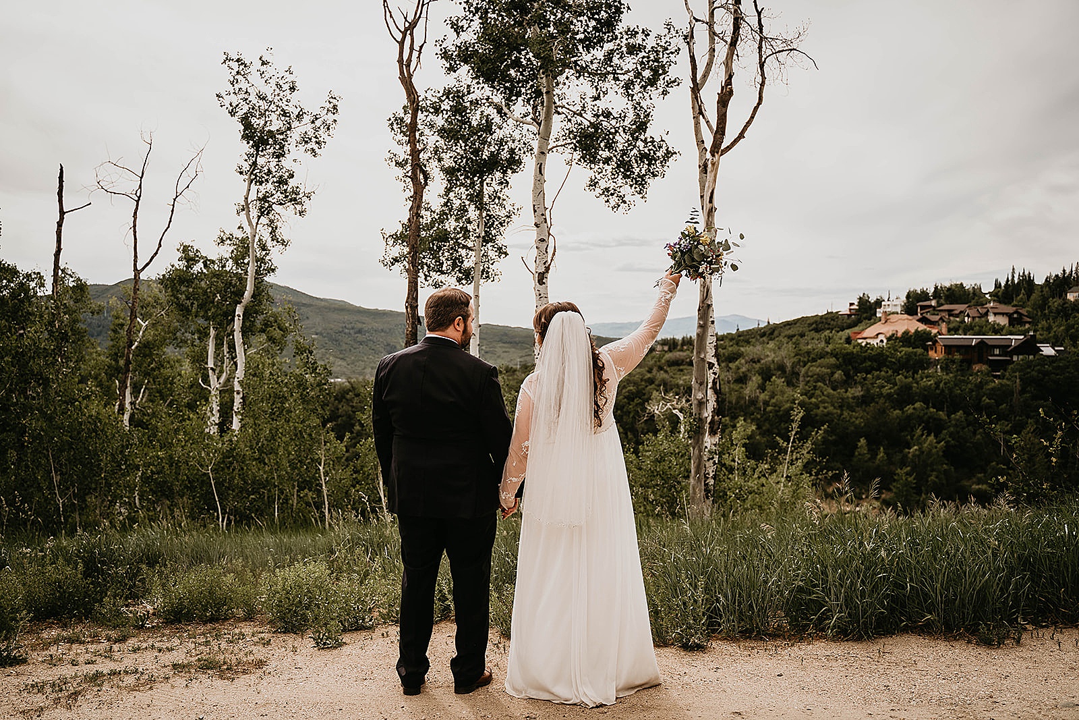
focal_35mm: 30
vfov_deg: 43.6
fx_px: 899
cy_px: 360
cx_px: 540
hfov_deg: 61.9
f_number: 2.8
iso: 160
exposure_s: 1/2000
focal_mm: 30
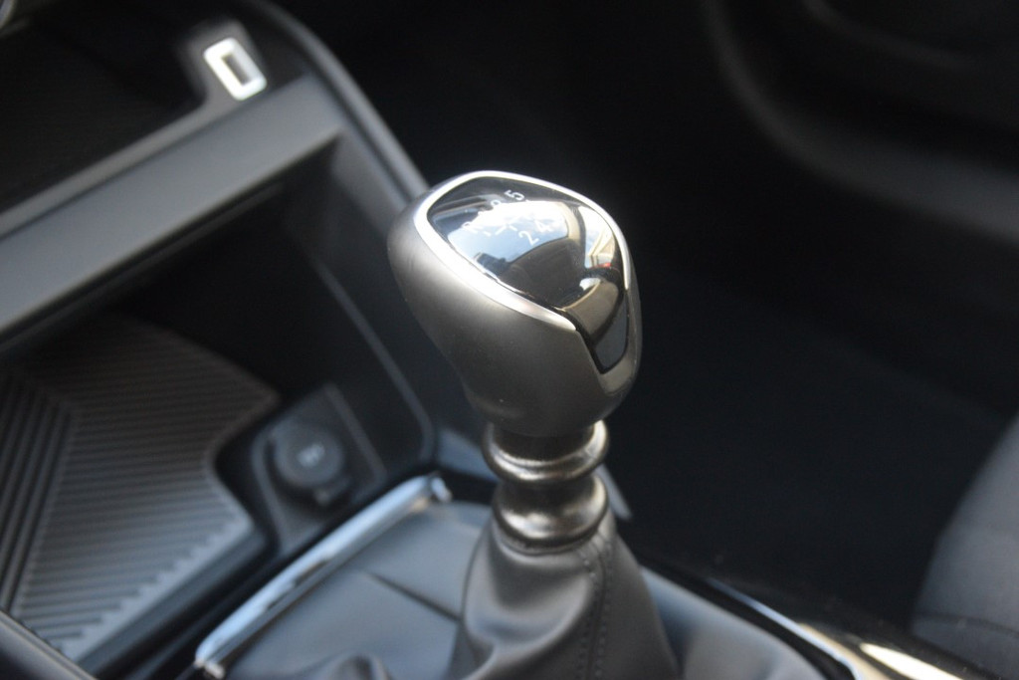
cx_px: 510
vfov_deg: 21.6
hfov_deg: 31.9
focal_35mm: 63
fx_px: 1783
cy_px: 340
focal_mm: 42
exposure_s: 1/60
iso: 2200
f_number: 4.8
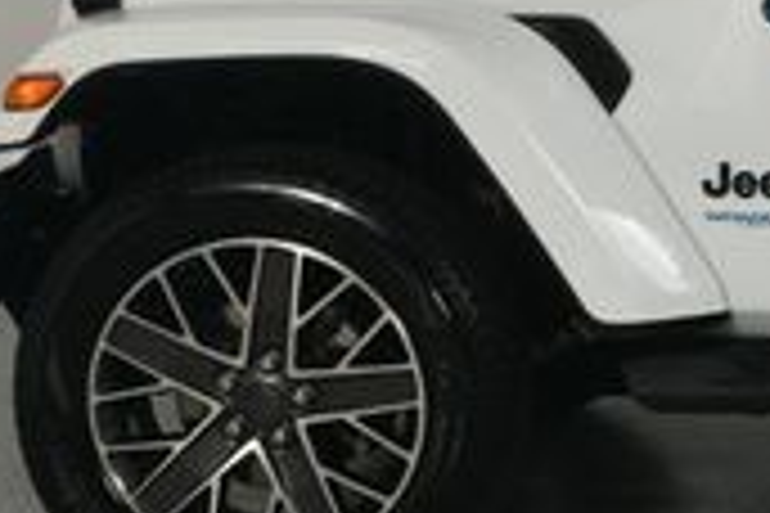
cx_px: 1270
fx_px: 3123
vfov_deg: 9.4
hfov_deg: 13.0
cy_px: 176
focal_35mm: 146
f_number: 13
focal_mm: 26
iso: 100
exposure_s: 1/160
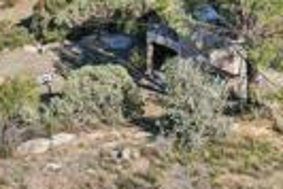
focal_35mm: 106
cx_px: 351
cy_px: -109
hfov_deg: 18.2
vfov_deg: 12.2
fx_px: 834
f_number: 2.8
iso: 130
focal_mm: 8.4
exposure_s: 1/2000
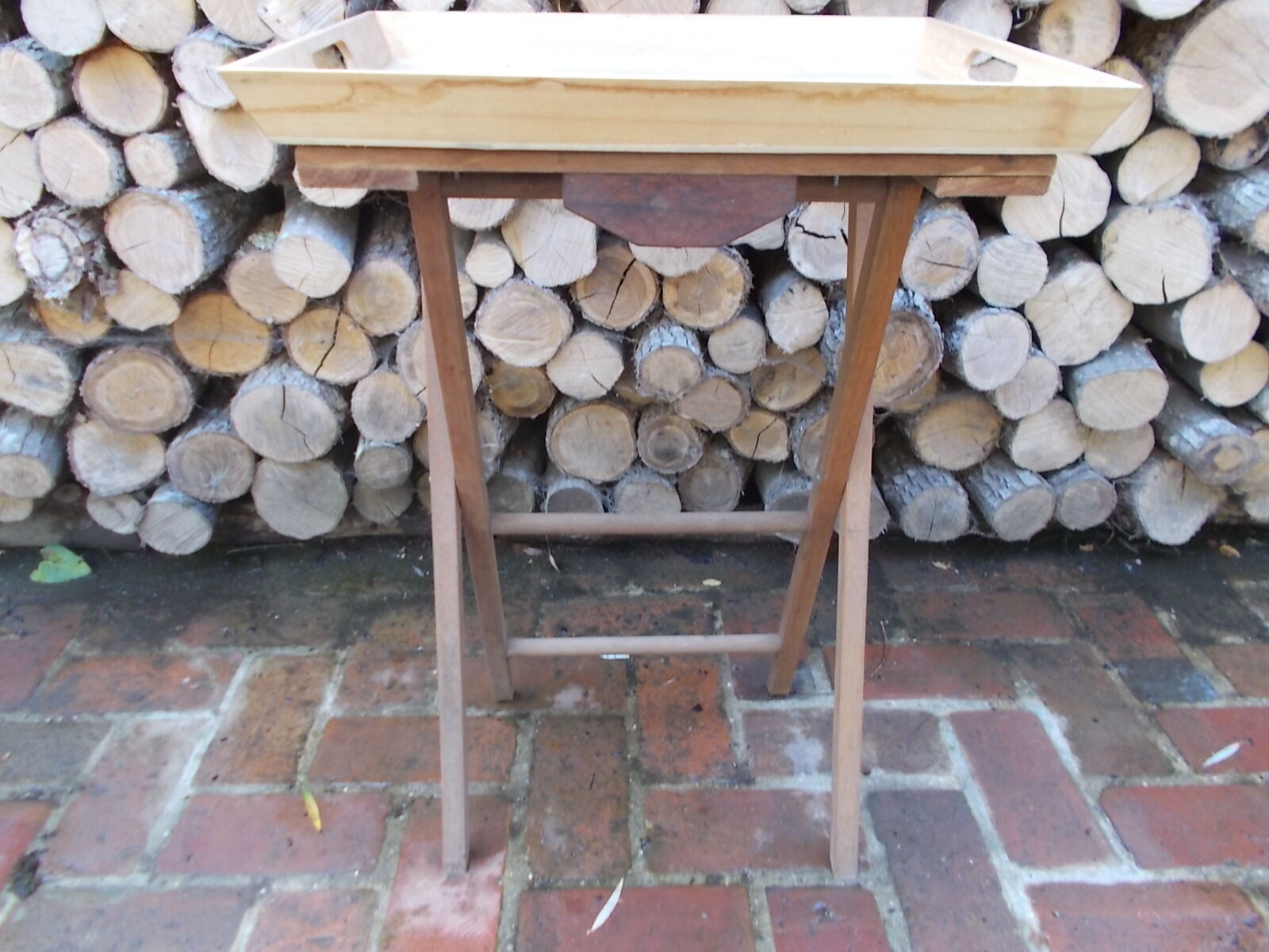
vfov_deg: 53.1
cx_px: 634
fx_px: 953
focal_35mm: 26
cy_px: 476
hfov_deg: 67.3
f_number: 3.2
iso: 125
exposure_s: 1/25
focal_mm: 4.6
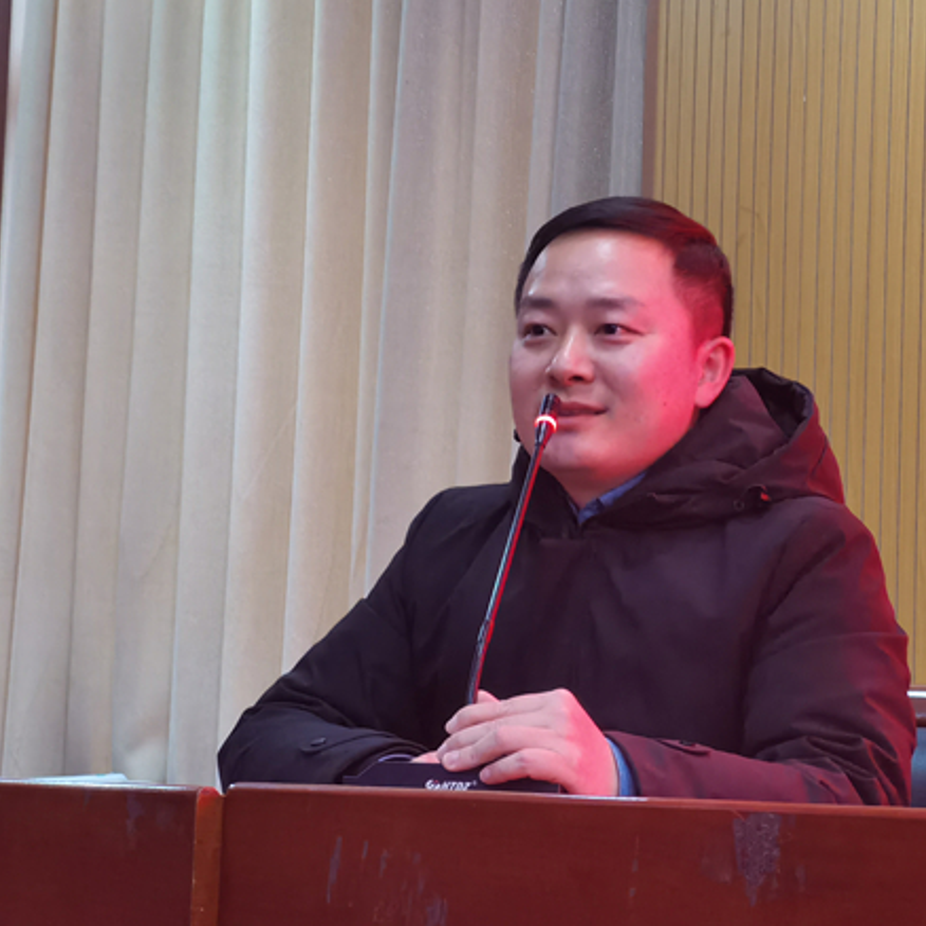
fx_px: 3662
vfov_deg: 14.4
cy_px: 457
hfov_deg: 14.4
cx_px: 592
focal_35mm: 121
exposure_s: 1/24
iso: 400
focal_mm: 7.48
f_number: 2.4
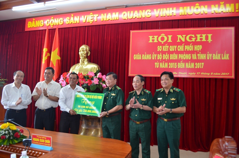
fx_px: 179
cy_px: 79
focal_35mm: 27
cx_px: 120
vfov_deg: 47.7
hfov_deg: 67.5
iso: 900
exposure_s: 1/60
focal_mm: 18
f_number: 3.5
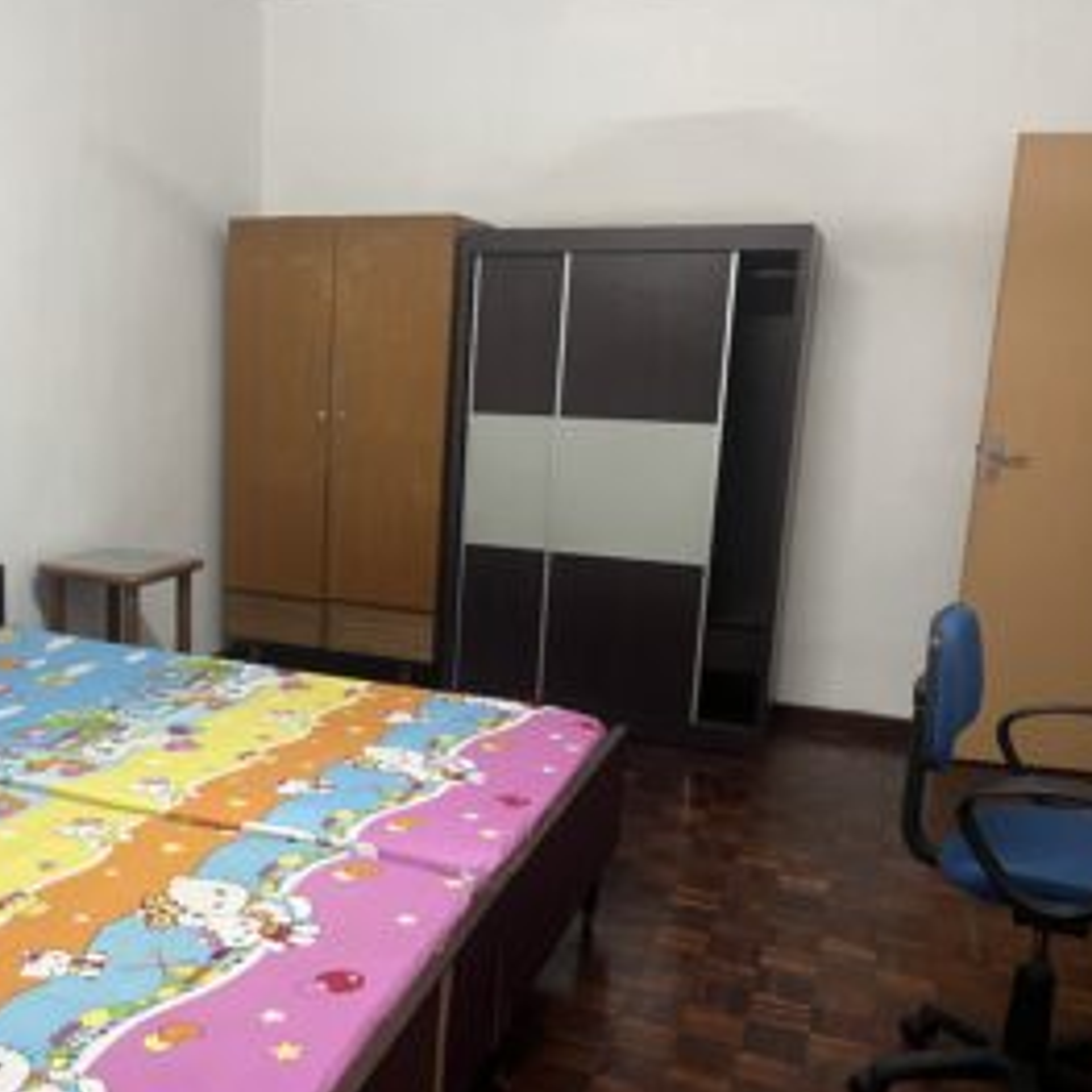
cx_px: 311
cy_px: 602
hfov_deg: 46.0
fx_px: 1249
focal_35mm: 35
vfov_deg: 47.1
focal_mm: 5.1
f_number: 1.6
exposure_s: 1/50
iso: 500
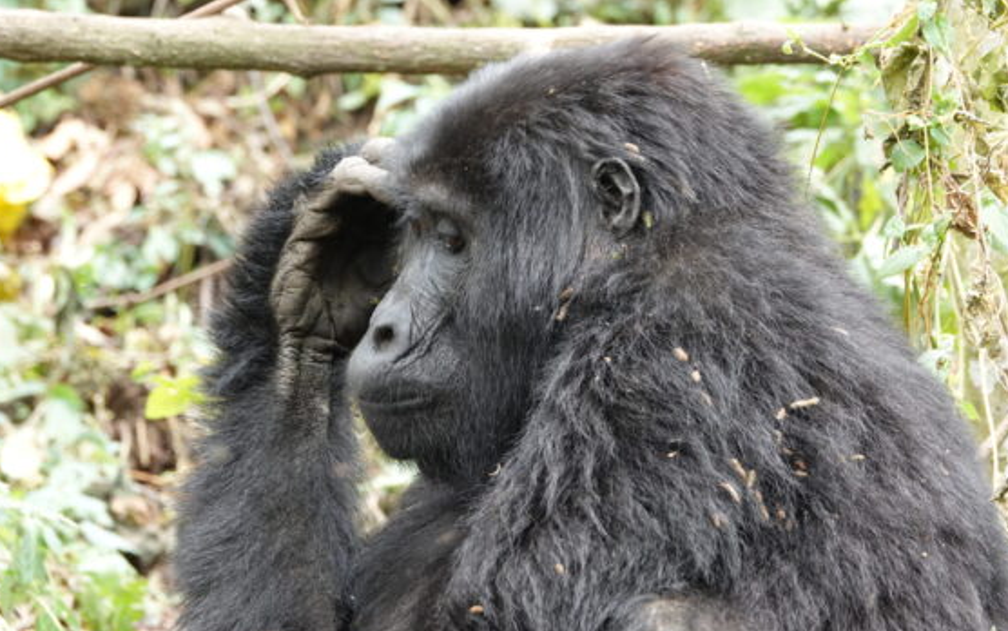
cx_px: 519
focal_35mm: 211
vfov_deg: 6.2
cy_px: 317
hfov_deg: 9.9
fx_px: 5799
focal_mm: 70.27
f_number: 4
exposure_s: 1/125
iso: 800
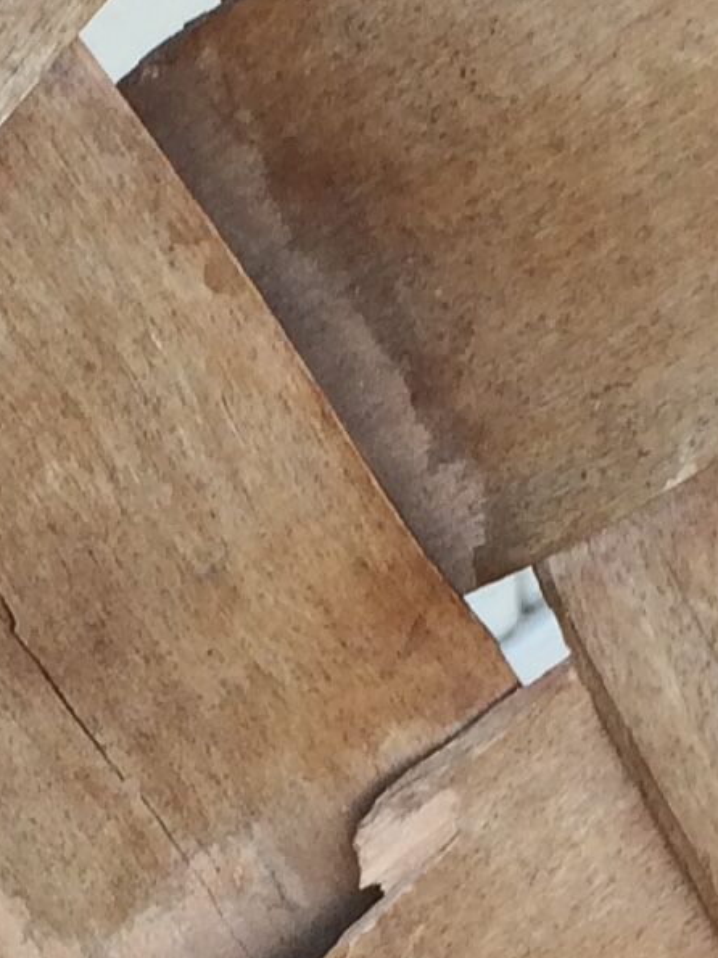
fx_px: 4399
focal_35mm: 159
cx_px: 27
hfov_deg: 9.3
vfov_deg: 12.3
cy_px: 869
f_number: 2.2
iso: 32
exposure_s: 1/180
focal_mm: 4.15
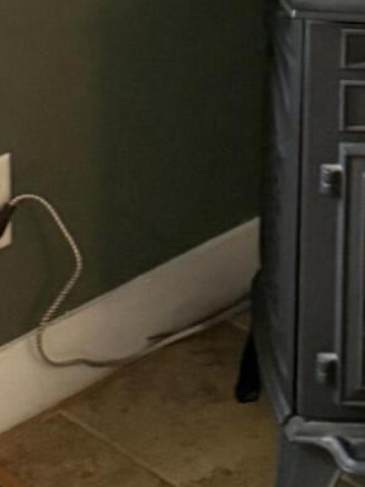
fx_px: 1757
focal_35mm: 125
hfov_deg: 11.8
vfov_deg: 14.1
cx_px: 321
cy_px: -379
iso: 800
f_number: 1.78
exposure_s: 1/48
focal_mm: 6.76
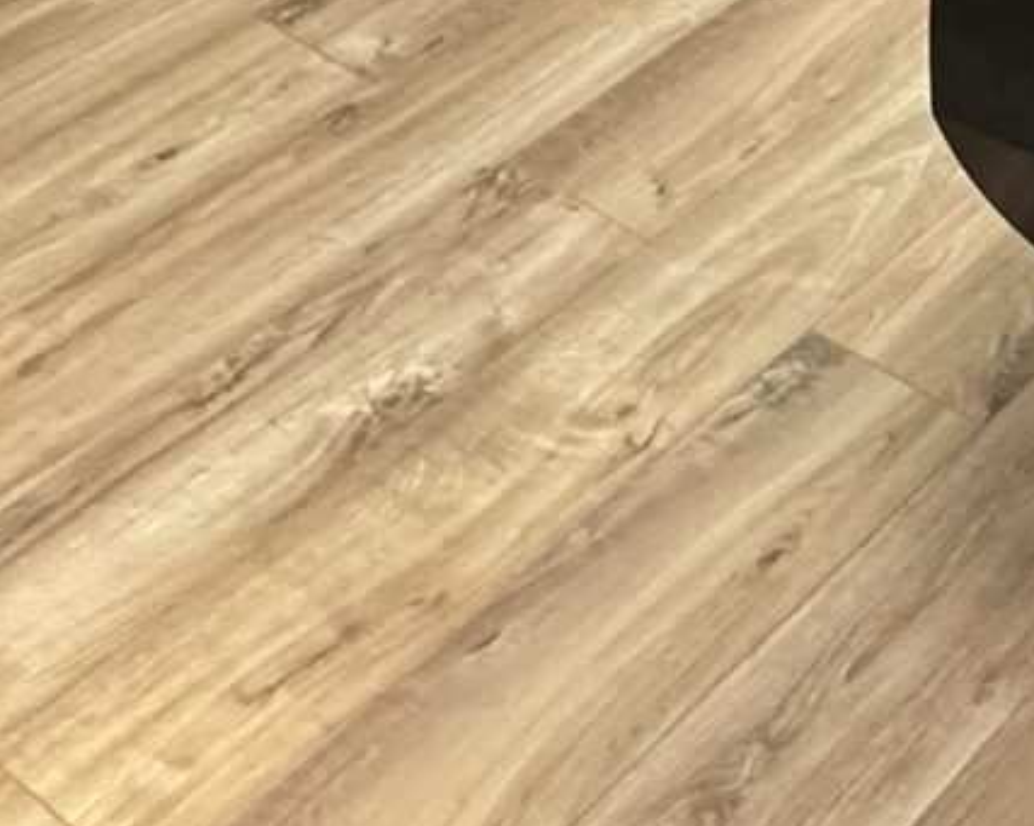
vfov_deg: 16.2
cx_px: 1528
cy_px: -596
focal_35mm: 82
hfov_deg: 20.2
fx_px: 2508
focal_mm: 2.22
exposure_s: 1/100
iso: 320
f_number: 2.2
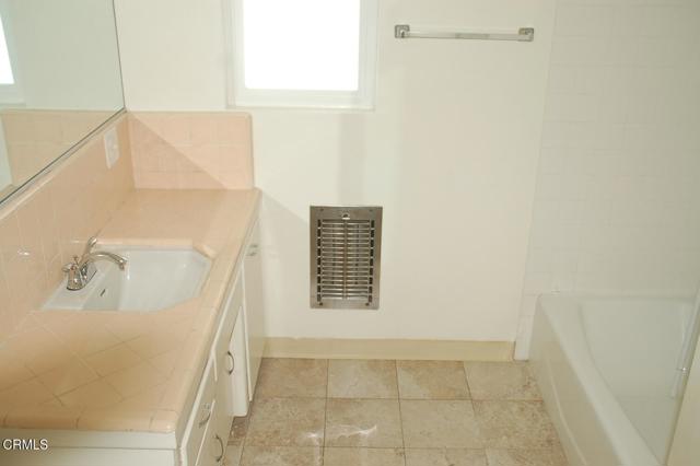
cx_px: 350
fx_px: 729
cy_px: 233
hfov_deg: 51.3
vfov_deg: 35.5
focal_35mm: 38
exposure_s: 1/60
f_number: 4
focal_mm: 25
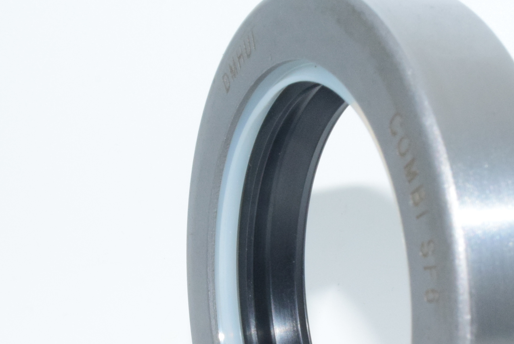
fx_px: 1360
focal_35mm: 95
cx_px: 350
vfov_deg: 14.3
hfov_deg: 21.3
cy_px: 285
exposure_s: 1/60
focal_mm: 27
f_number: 25
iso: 1600
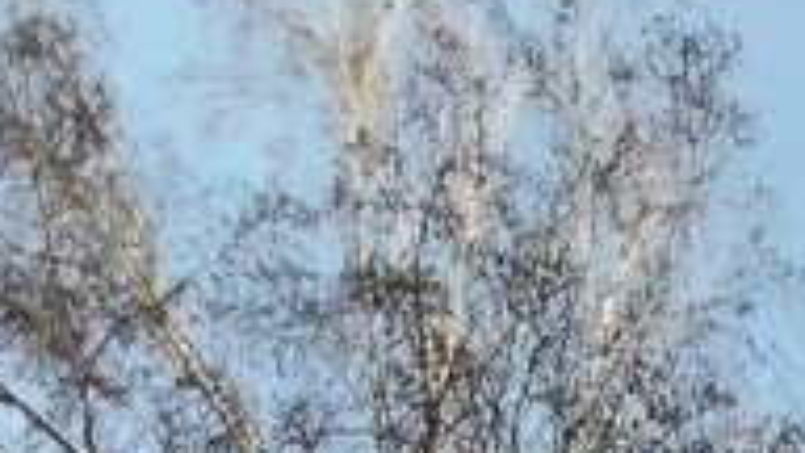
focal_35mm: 59
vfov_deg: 9.3
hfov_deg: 28.1
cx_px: 1094
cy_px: 1619
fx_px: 1259
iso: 64
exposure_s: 1/714
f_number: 2.2
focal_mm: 1.3
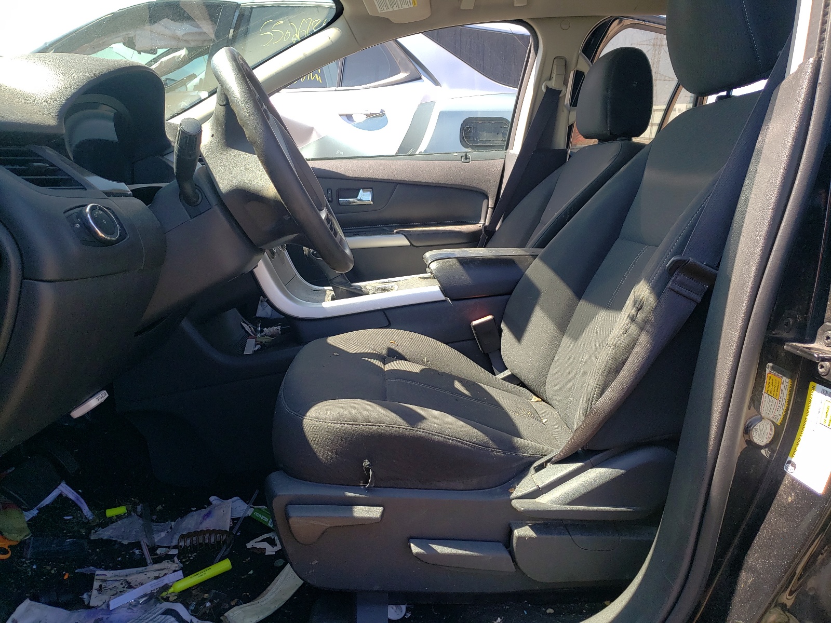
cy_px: 312
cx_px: 416
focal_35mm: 26
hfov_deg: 67.3
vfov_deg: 53.1
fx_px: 624
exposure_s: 1/556
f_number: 1.5
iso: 50
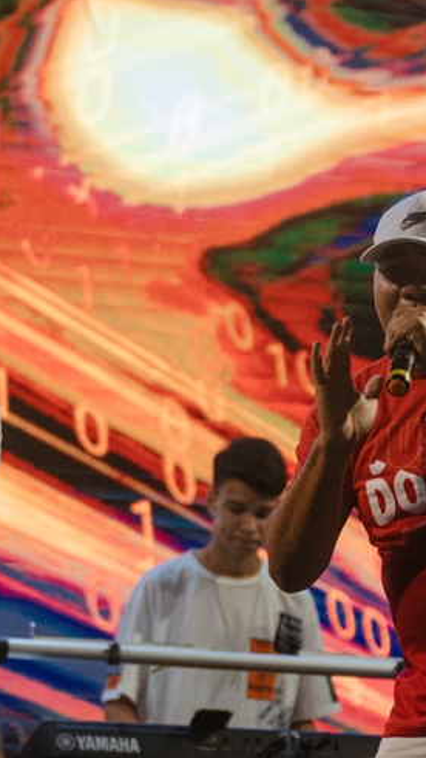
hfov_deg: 5.9
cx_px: 433
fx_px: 4099
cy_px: 378
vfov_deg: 10.6
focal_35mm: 204
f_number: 2.8
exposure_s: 1/1000
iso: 2500
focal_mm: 86
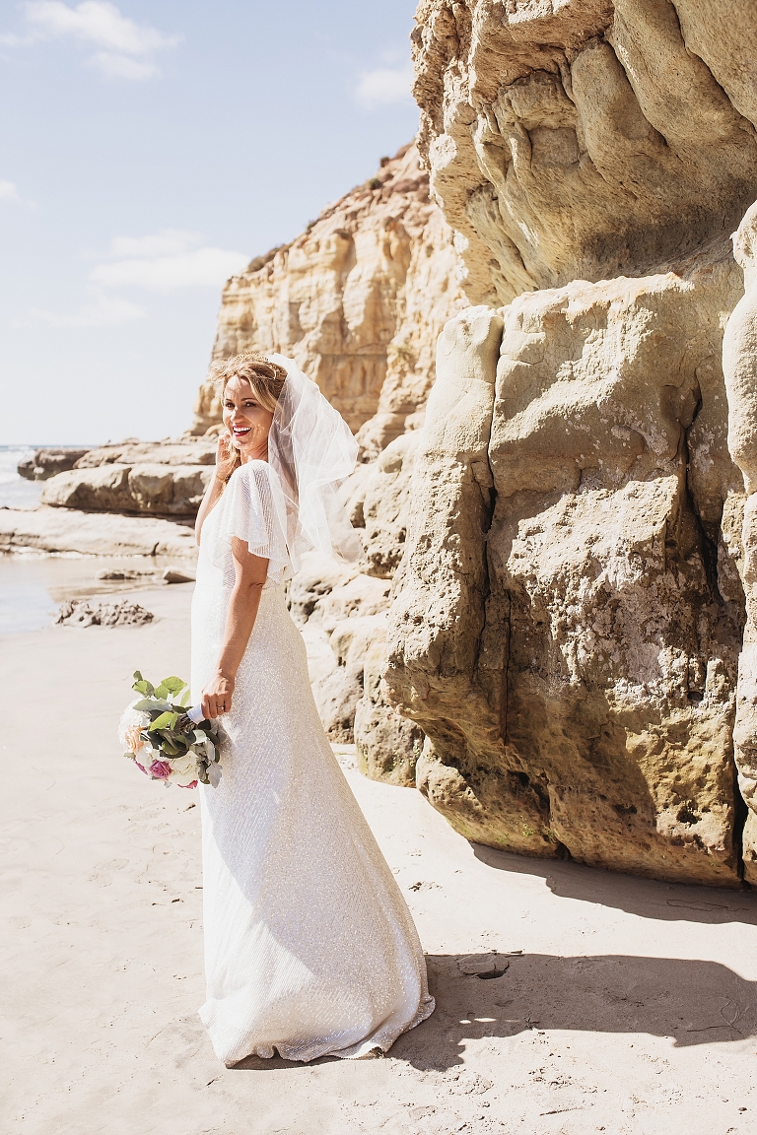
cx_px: 378
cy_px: 568
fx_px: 1104
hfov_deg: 37.9
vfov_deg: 54.4
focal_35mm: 35
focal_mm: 35
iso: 500
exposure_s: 1/3200
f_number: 3.5
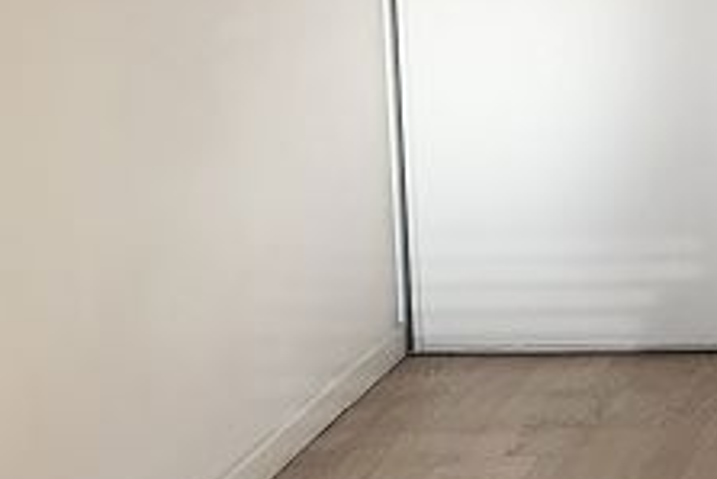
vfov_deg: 13.9
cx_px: 1180
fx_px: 1933
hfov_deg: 17.9
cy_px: 0
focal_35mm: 97
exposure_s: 1/156
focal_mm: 4.25
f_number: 1.8
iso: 25
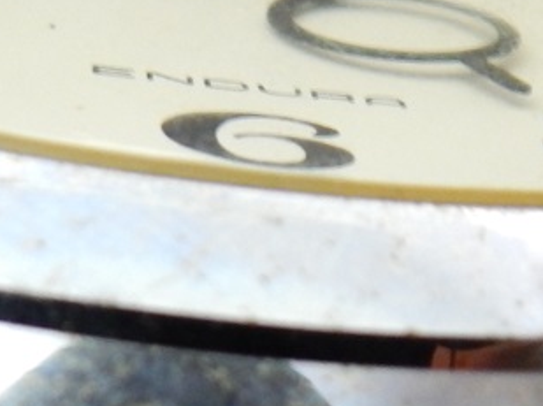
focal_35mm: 108
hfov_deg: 18.2
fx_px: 1692
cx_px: 294
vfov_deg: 13.2
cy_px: 522
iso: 400
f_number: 3.1
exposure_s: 1/8
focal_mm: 4.5
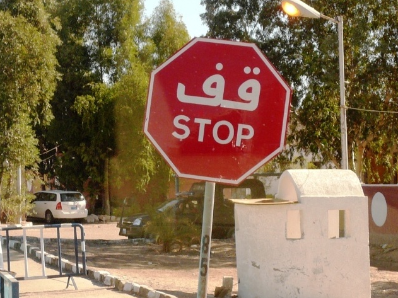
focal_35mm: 64
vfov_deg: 22.9
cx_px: 199
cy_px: 149
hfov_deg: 30.3
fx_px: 736
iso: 100
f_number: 4.1
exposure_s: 1/320
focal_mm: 10.3
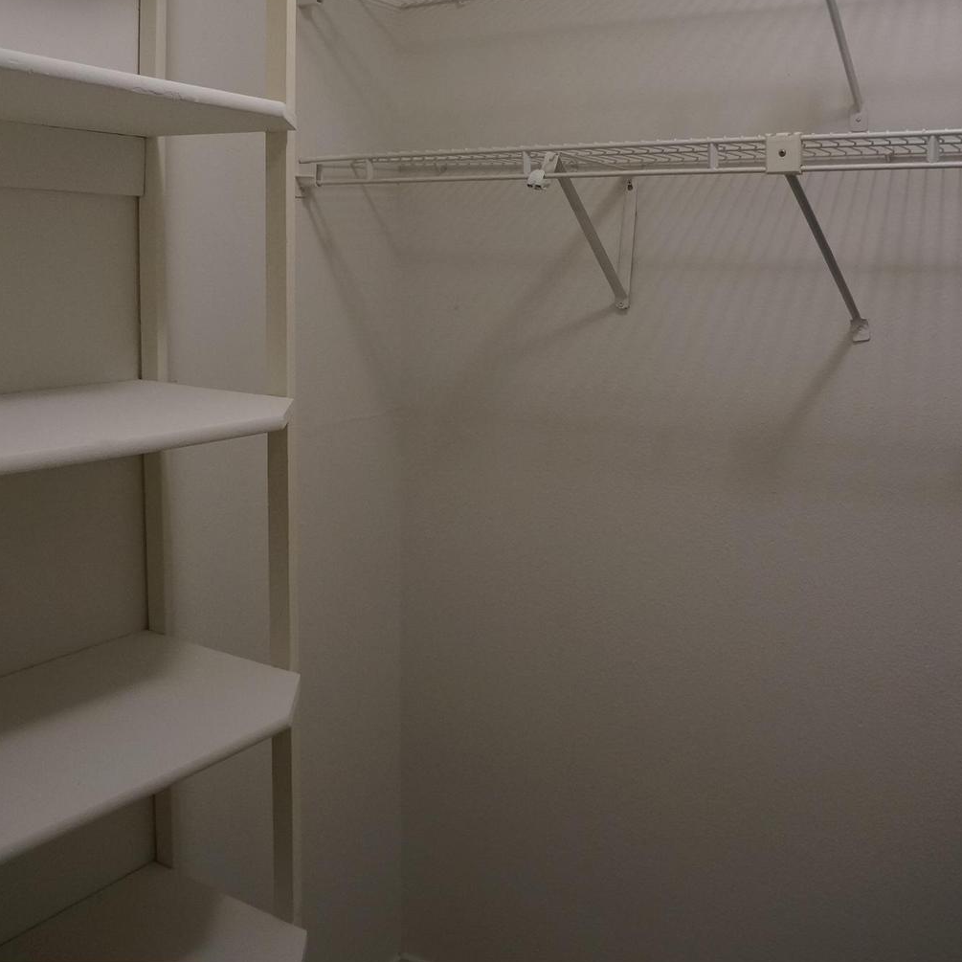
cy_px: 309
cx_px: 483
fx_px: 1100
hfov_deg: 47.2
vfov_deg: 46.4
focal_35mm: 35
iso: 800
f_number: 4
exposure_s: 1/60
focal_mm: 18
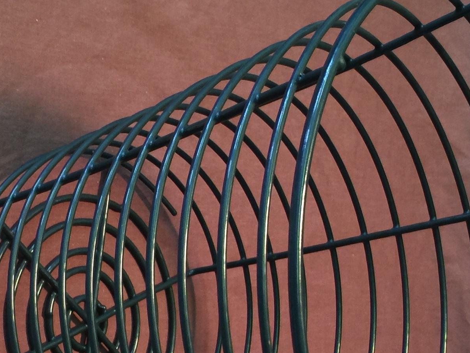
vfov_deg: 18.4
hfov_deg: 24.7
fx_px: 1073
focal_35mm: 79
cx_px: 199
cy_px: 317
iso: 50
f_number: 2.2
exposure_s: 1/15
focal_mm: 4.15
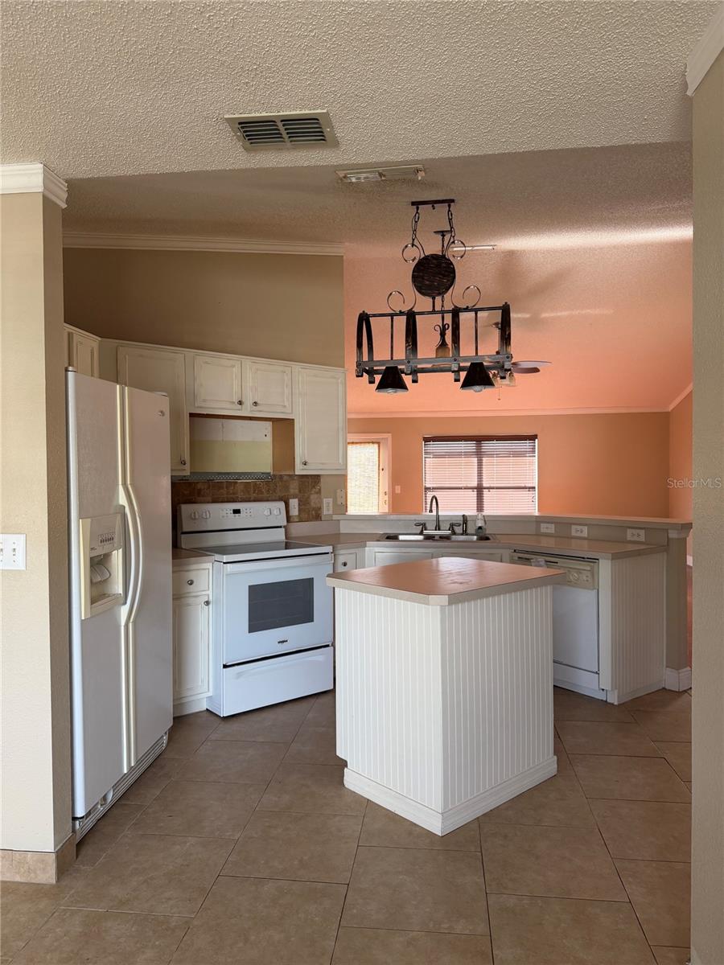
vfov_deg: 71.6
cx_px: 362
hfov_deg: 56.8
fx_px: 669
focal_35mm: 24
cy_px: 482
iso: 160
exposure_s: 1/121
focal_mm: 6.76
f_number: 1.78
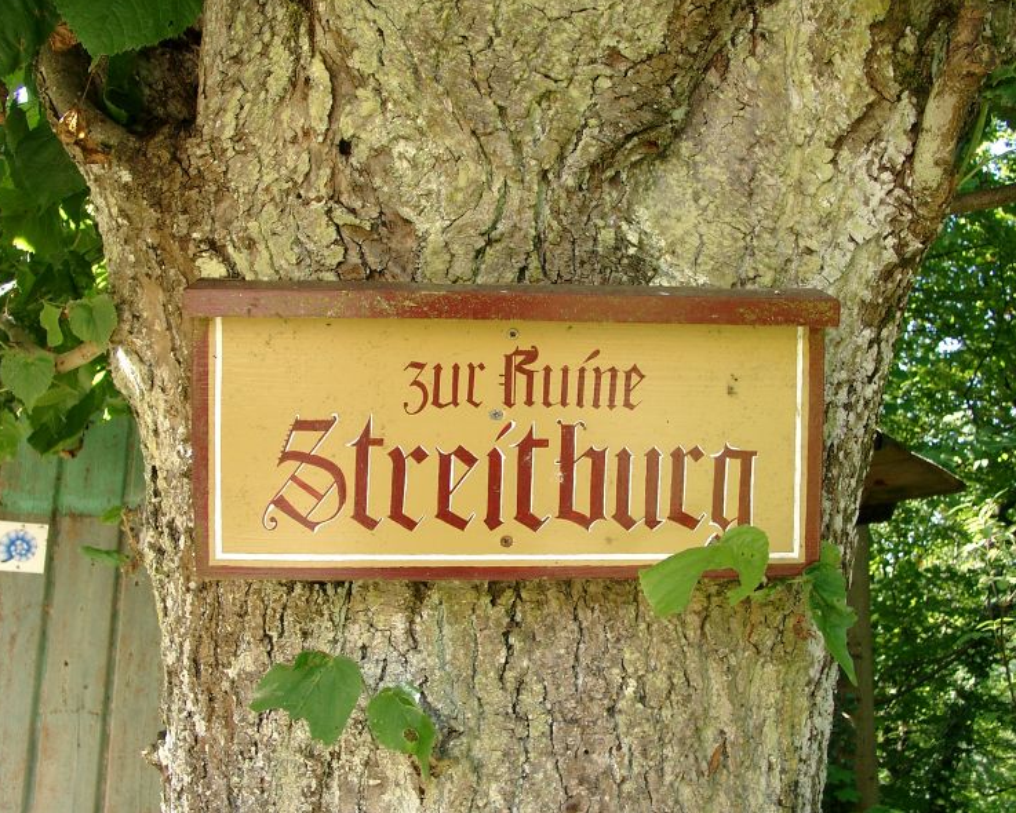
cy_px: 401
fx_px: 1083
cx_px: 510
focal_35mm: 36
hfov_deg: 50.3
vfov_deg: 41.2
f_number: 2.8
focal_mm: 7.13
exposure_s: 1/102
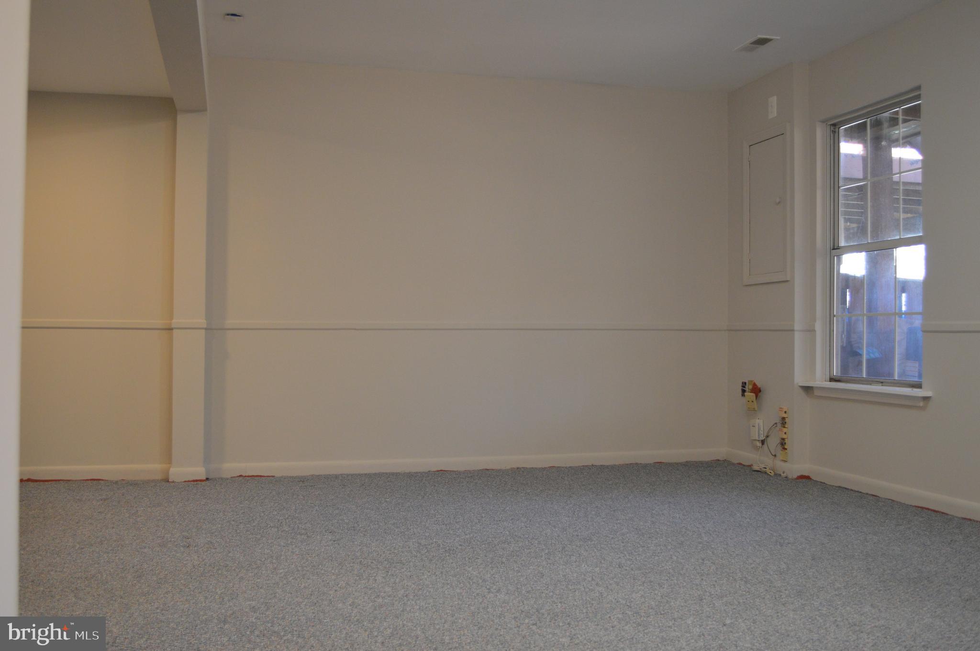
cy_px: 326
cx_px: 490
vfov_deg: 36.8
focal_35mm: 36
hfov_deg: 53.2
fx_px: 979
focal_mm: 24
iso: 1000
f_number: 4
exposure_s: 1/60
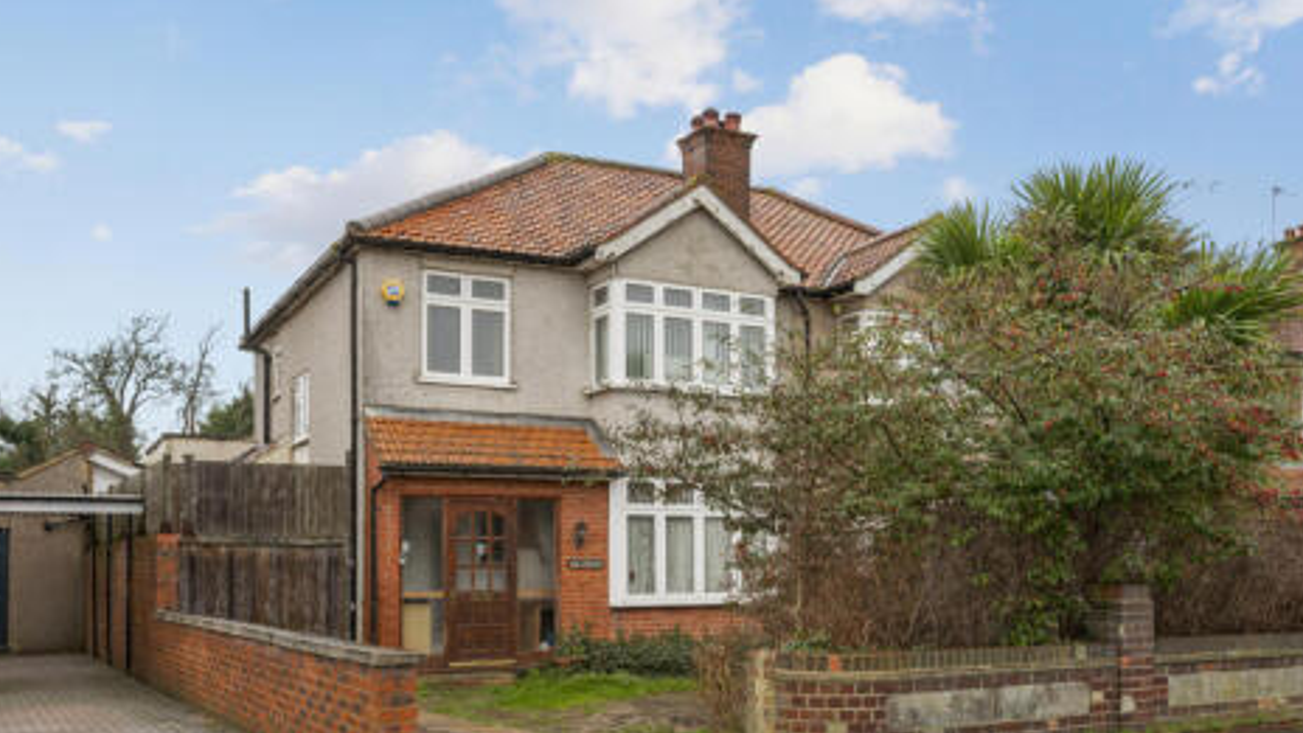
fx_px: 1002
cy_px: 395
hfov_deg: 66.1
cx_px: 646
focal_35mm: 29
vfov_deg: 40.2
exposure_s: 1/160
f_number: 8
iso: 400
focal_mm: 27
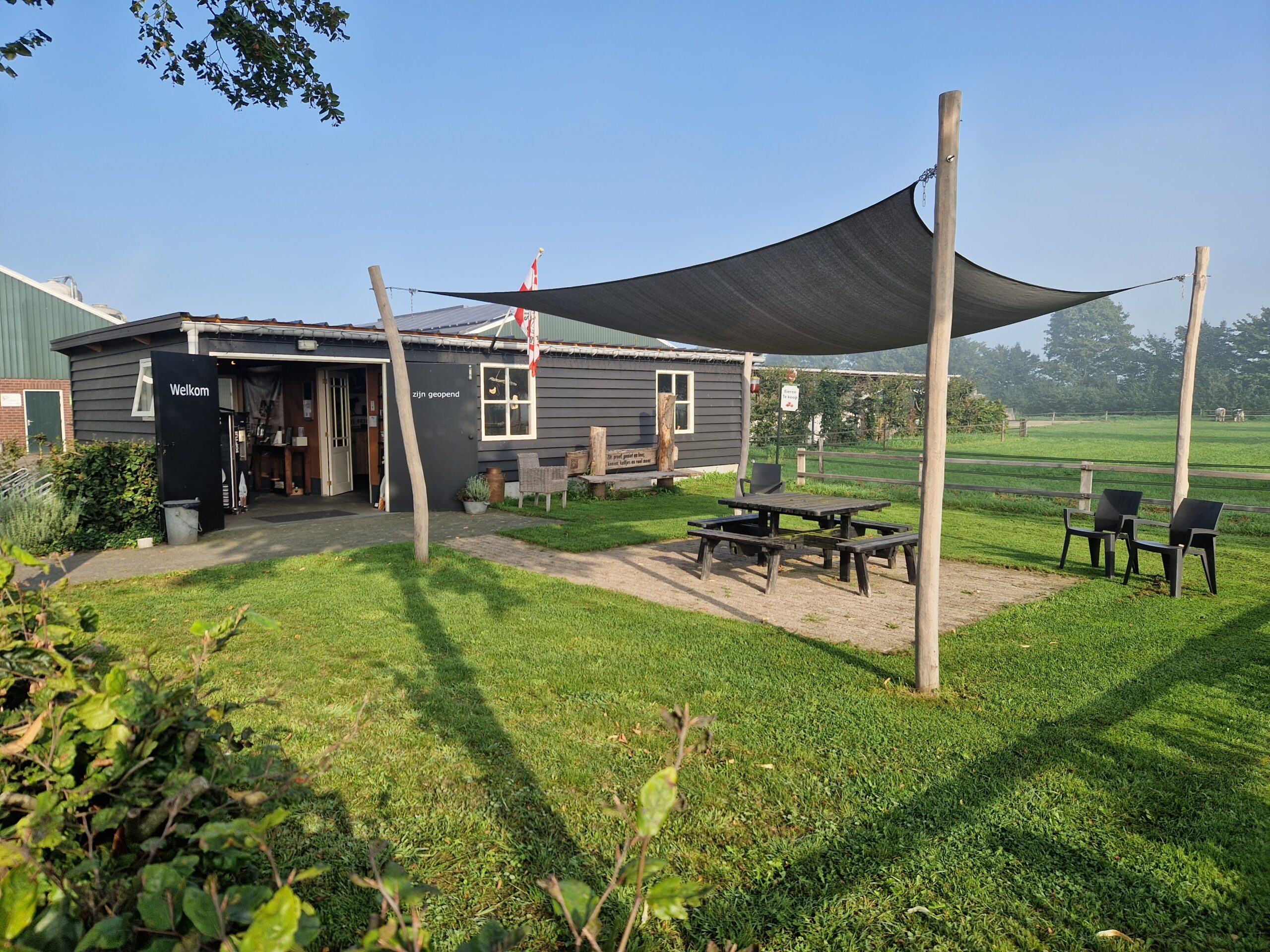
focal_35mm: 23
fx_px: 844
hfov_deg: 73.9
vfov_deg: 58.9
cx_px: 635
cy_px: 476
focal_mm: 5.4
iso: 50
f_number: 1.8
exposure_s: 1/1144
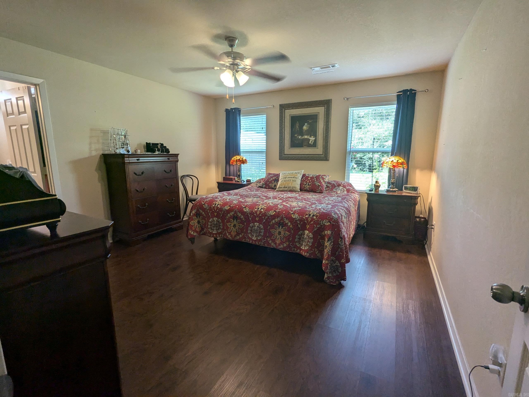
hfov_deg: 94.5
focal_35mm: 16
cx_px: 264
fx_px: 245
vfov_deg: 78.1
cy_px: 198
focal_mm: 2.35
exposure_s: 1/60
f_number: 2.2
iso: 76
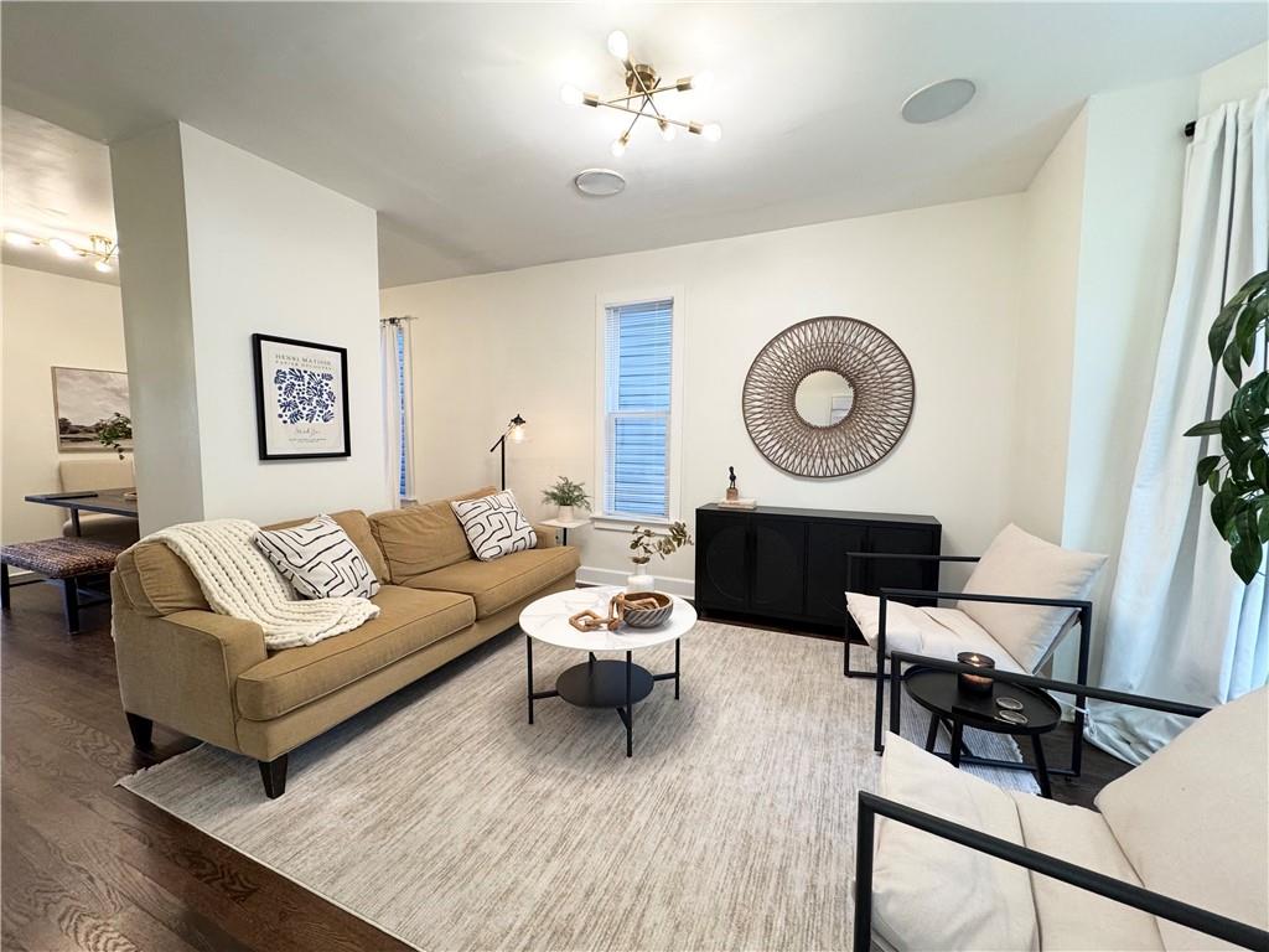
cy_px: 476
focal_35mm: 14
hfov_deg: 102.1
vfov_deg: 85.7
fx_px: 513
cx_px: 634
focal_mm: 2.22
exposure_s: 1/120
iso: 200
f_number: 2.2
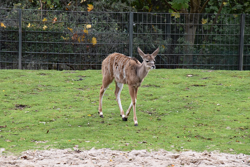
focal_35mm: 210
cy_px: 84
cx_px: 125
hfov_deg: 9.8
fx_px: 1458
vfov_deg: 6.5
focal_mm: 140
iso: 800
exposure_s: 1/125
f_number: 9
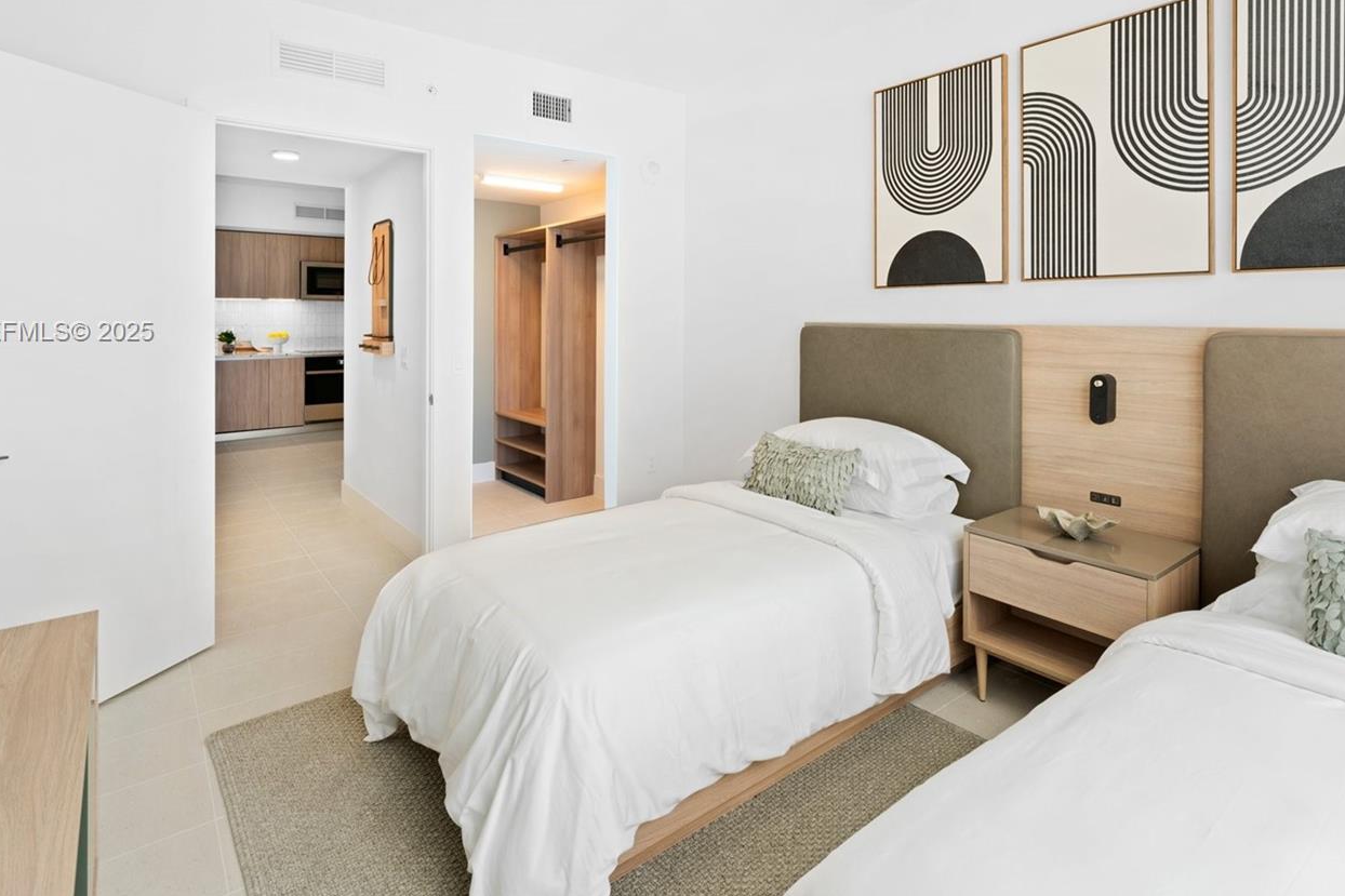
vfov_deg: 66.3
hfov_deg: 90.0
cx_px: 681
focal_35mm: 18
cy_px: 333
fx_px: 672
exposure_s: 1/8
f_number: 8
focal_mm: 14
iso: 200
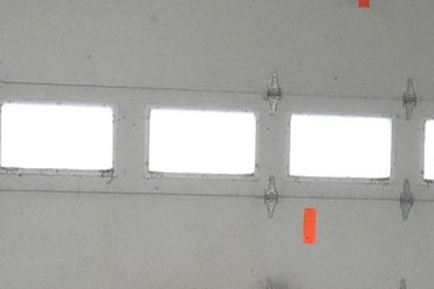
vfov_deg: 13.5
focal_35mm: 101
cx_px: 403
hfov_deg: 19.8
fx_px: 1217
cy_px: 233
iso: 3200
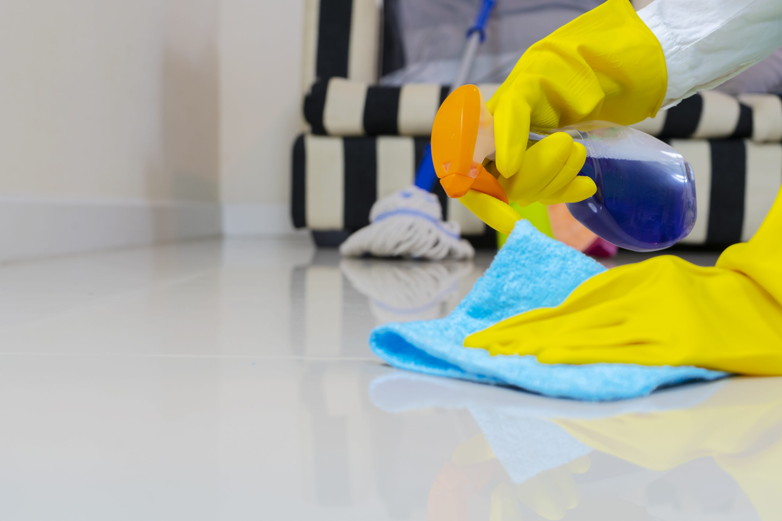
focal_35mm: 43
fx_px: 934
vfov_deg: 31.2
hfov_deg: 45.4
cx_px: 391
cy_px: 260
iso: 640
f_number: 4.5
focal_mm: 43
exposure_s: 1/40
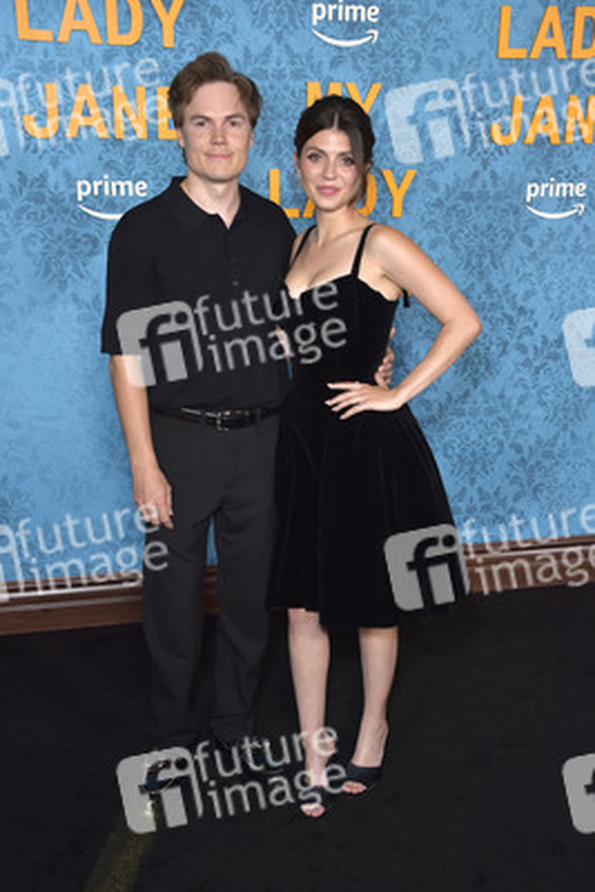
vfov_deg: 44.5
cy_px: 446
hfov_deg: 30.5
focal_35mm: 44
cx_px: 298
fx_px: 1090
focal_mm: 44
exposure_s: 1/200
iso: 640
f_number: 6.3
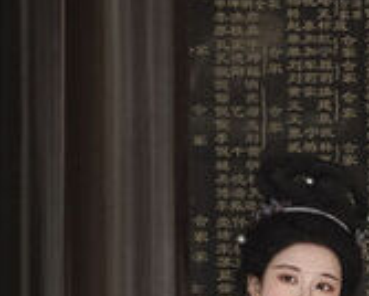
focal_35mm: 648
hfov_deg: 3.0
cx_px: -208
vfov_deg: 2.4
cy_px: 183
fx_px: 7085
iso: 160
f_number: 5
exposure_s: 1/160
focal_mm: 110
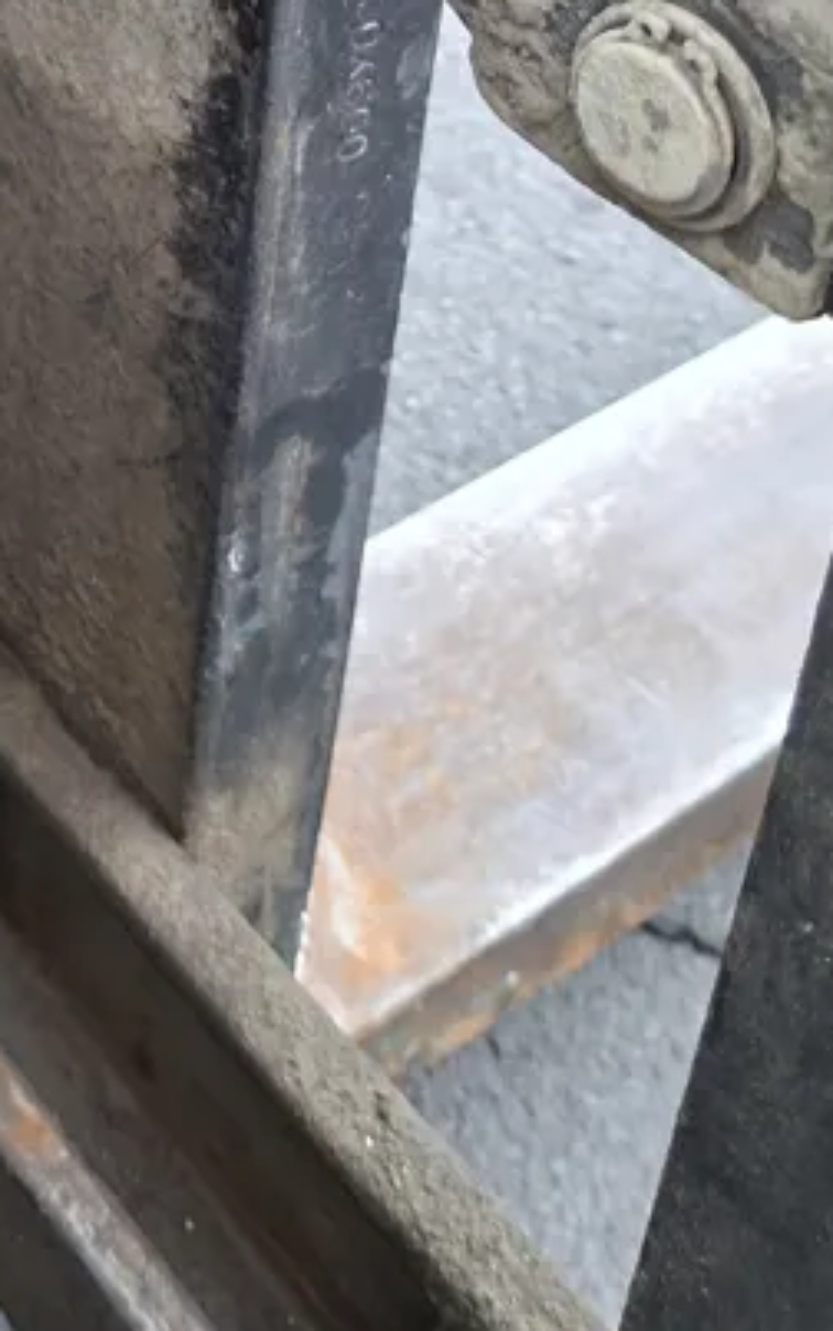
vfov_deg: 28.8
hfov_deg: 20.0
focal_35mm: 62
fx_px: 2251
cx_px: -83
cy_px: -244
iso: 250
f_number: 1.8
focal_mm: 5.54
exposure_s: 1/100
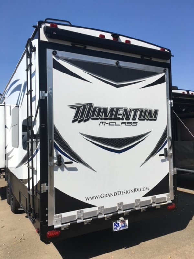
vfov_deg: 61.7
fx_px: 217
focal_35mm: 29
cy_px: 130
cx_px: 97
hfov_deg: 48.2
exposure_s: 1/1538
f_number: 2.2
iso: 25
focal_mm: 4.15
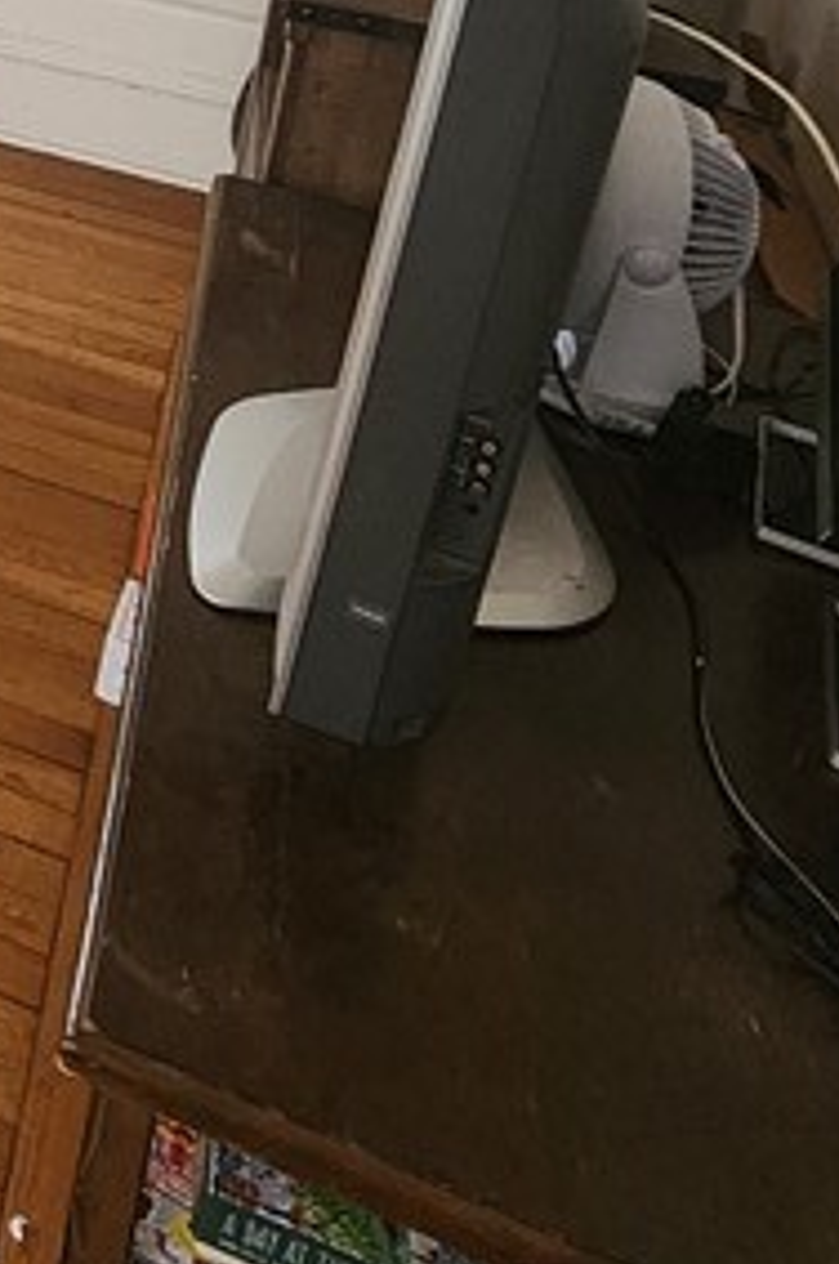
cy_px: -219
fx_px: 1717
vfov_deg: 33.5
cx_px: -638
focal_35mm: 49
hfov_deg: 20.3
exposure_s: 1/60
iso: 400
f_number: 2.2
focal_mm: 2.2
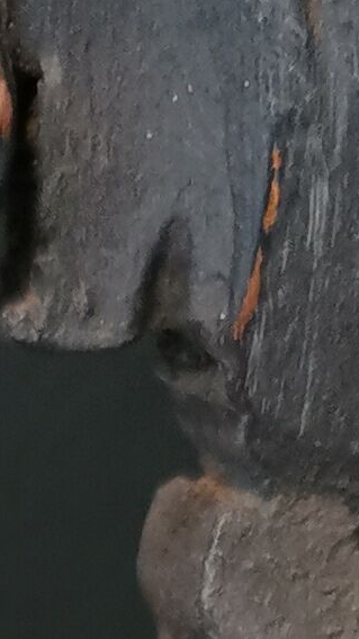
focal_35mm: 189
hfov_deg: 6.2
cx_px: -389
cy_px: 1330
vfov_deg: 10.4
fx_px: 3202
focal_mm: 5.56
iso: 400
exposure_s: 1/33.3
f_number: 1.6
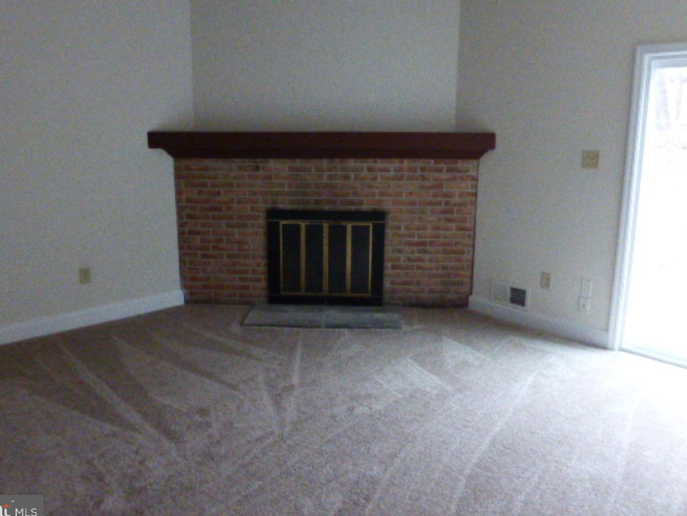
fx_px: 556
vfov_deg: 49.6
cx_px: 347
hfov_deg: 63.4
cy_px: 226
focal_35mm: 28
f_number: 3.3
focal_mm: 4.3
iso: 1600
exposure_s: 1/125
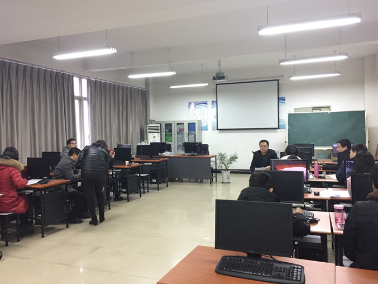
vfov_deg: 46.8
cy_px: 138
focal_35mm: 30
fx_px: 328
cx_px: 189
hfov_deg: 60.0
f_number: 2.2
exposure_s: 1/33
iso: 200
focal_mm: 4.15
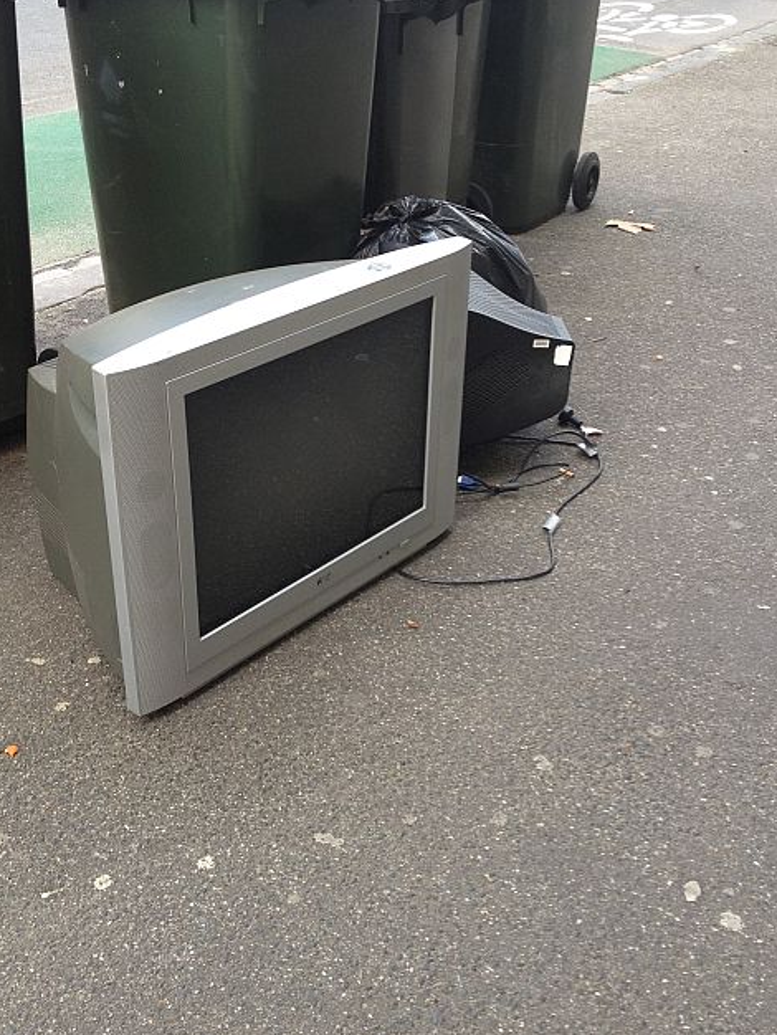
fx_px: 1226
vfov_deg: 45.7
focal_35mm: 41
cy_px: 467
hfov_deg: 35.1
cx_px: 339
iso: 50
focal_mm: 4.28
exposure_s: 1/60
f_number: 2.4
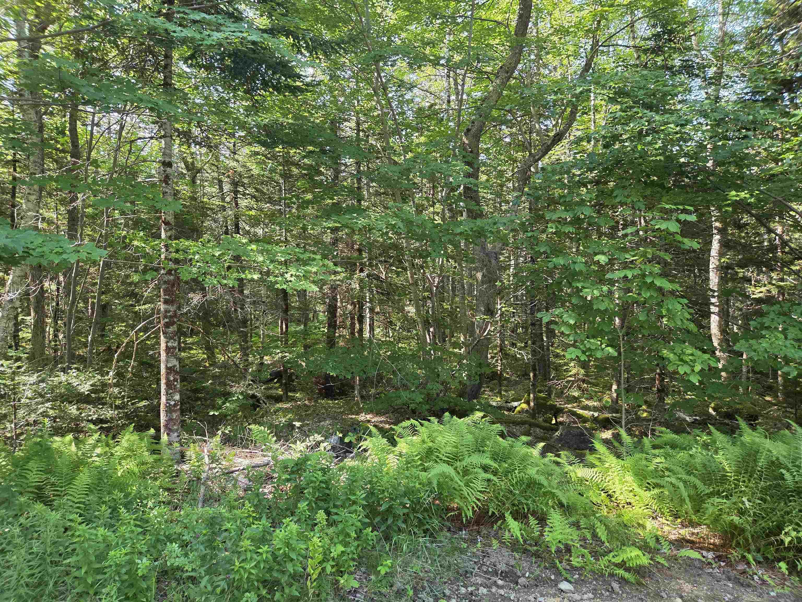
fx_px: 533
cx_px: 401
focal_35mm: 23
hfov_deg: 73.9
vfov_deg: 58.9
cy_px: 301
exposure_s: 1/180
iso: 160
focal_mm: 5.4
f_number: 1.8
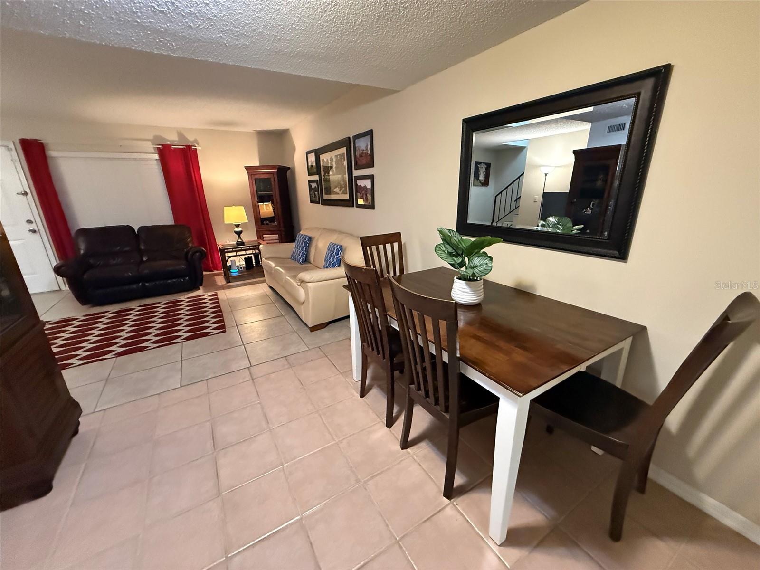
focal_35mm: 14
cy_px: 285
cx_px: 380
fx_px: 307
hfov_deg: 102.1
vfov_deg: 85.7
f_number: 2.2
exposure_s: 1/60
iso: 1000
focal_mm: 2.22
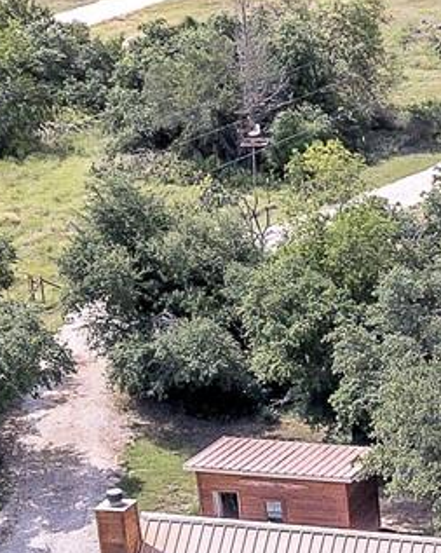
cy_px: 705
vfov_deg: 11.5
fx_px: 2680
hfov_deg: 9.0
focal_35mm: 164
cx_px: 783
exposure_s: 1/1250
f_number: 2.2
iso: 100
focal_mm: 4.73
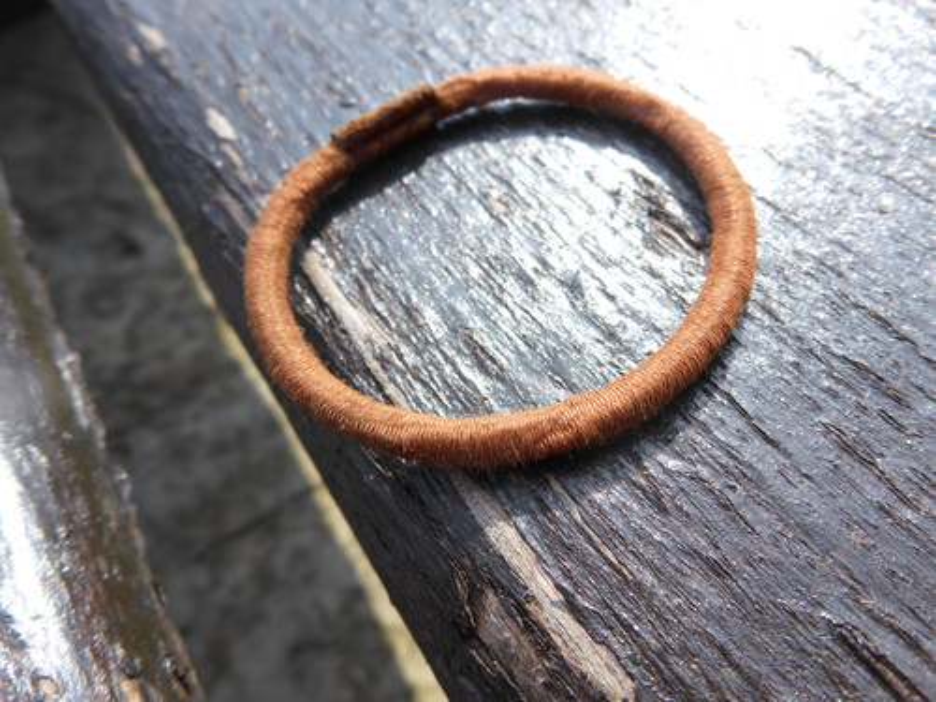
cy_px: 351
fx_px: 757
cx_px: 468
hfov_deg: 63.4
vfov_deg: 49.7
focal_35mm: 28
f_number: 3.3
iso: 80
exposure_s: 1/500
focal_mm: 4.9
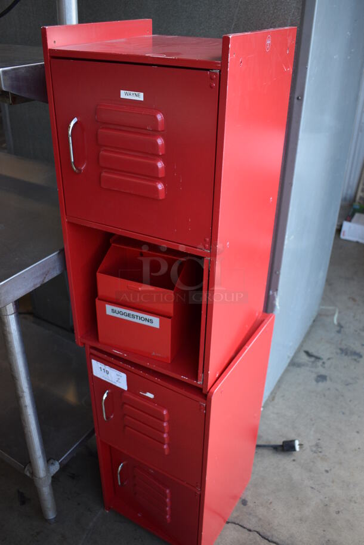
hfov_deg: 41.8
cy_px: 272
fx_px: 477
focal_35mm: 32
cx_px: 182
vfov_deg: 59.5
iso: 800
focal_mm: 21
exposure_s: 1/250
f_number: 3.8
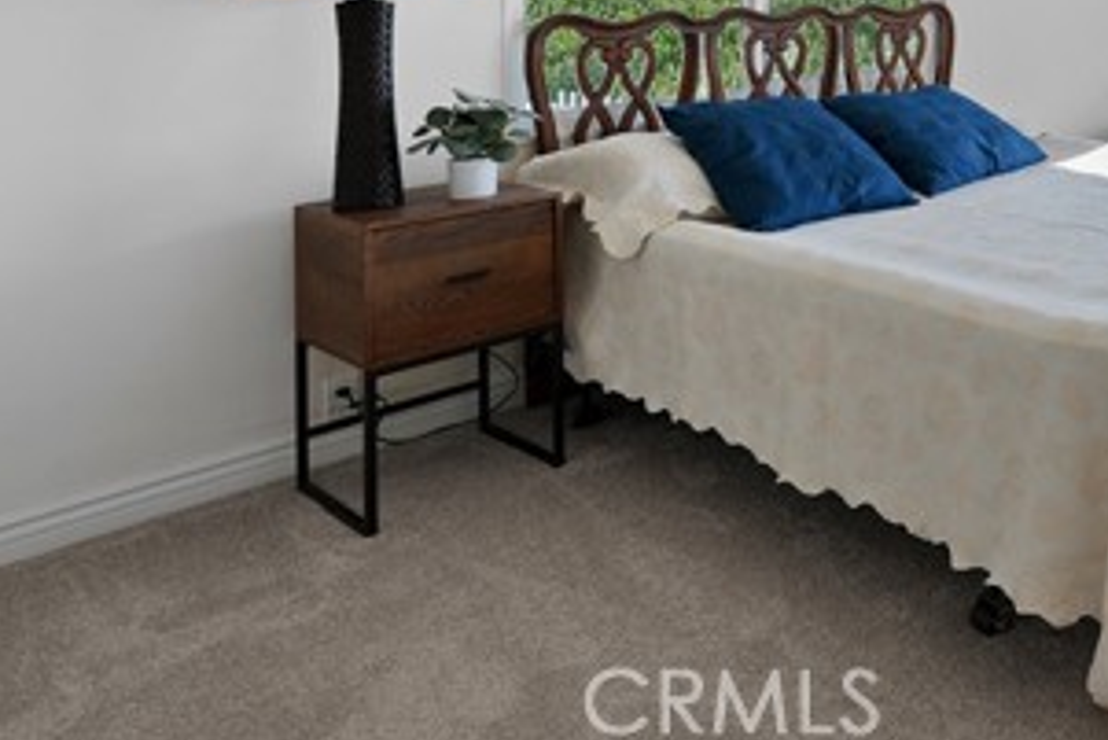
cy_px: -31
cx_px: 1134
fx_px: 1080
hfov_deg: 45.0
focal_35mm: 35
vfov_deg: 33.9
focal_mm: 16.5
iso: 125
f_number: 5
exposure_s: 1/25
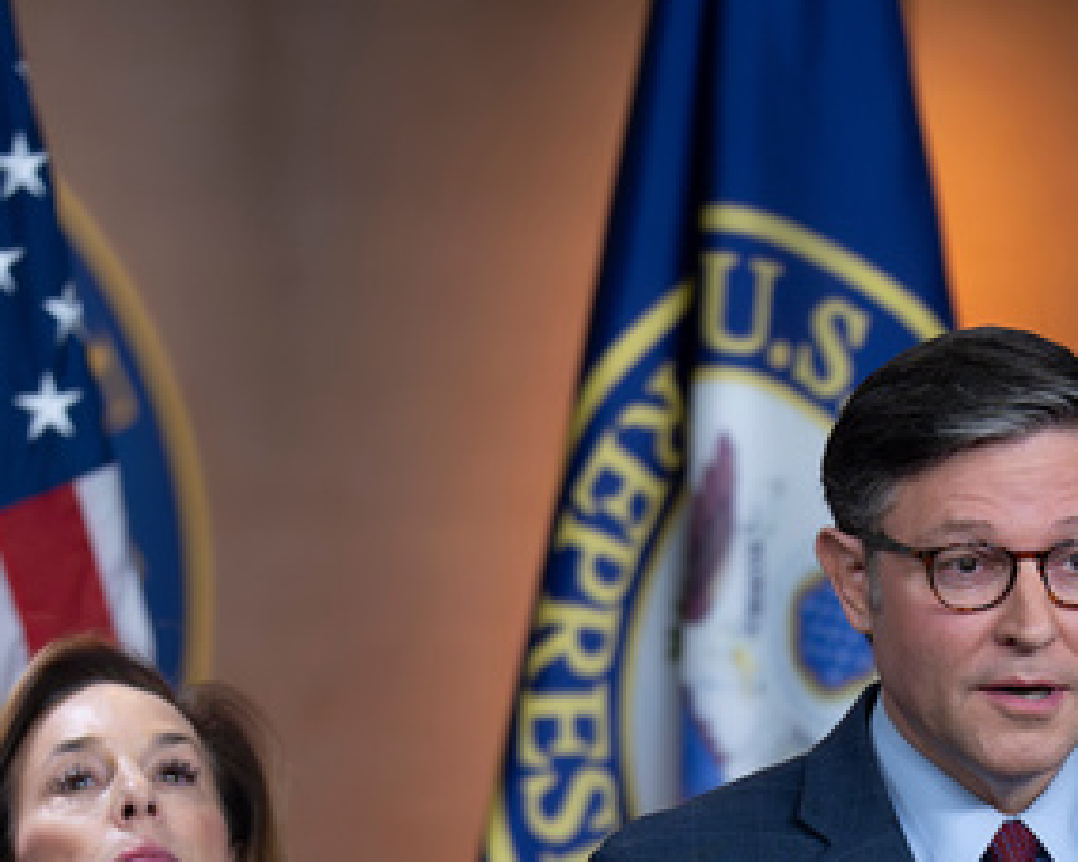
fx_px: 14575
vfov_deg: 3.4
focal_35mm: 457
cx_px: 1010
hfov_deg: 4.2
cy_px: 1240
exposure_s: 1/640
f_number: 1.8
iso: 1250
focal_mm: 135
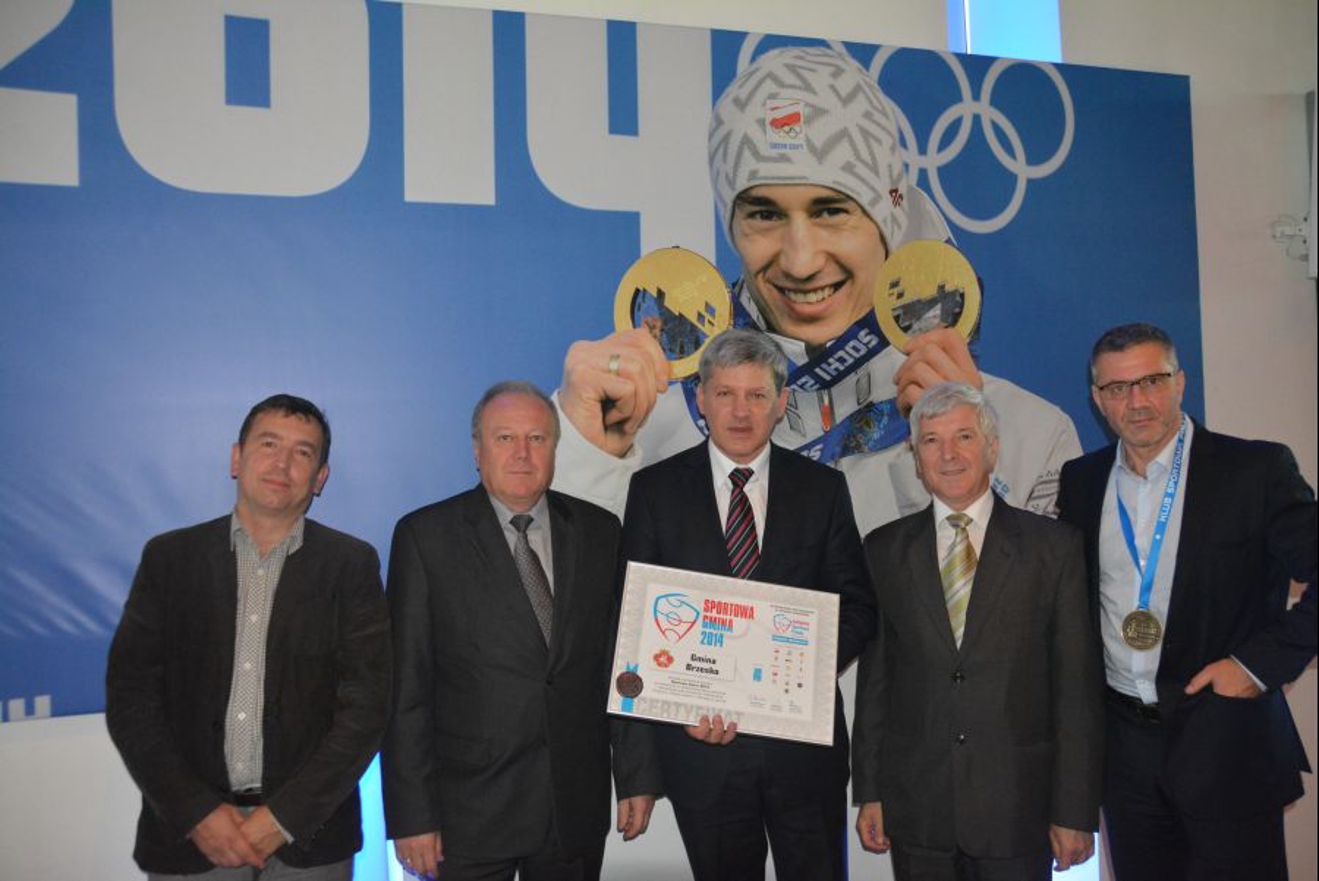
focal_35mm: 30
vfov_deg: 43.7
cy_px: 440
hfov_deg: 61.9
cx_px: 660
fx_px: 1100
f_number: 3.5
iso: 3200
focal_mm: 20
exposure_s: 1/60
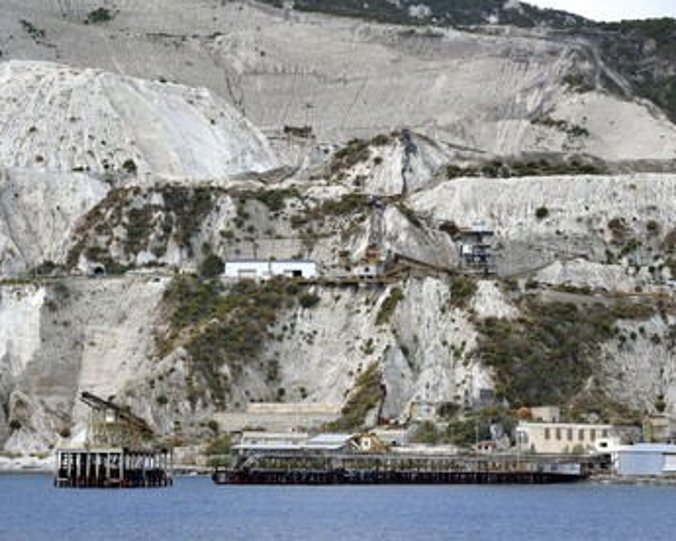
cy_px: 269
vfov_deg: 12.9
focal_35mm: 120
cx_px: 312
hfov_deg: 16.0
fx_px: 2401
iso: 400
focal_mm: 105
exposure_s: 1/800
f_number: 8
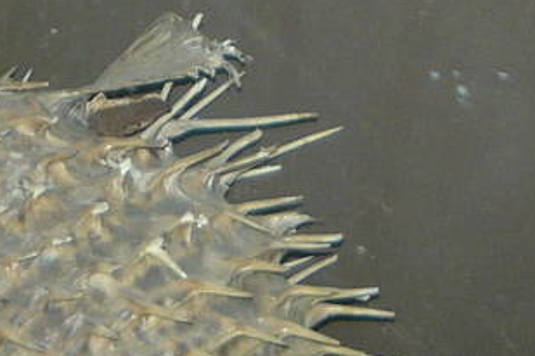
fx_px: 2645
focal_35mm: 178
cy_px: -574
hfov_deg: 10.9
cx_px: -395
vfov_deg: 7.1
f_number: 2.8
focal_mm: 5.5
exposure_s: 1/30
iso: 100
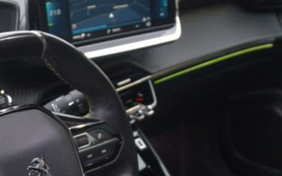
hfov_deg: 26.1
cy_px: 143
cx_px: 128
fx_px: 607
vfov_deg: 16.4
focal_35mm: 79
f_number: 3.5
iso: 1250
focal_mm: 18
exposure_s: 1/60
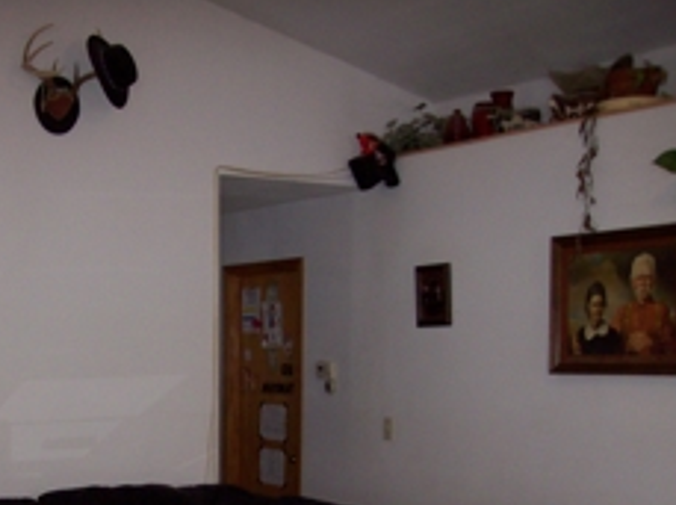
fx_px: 1228
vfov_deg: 22.9
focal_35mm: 63
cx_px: 124
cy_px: 413
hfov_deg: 30.0
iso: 80
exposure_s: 1/64
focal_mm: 6
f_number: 2.7
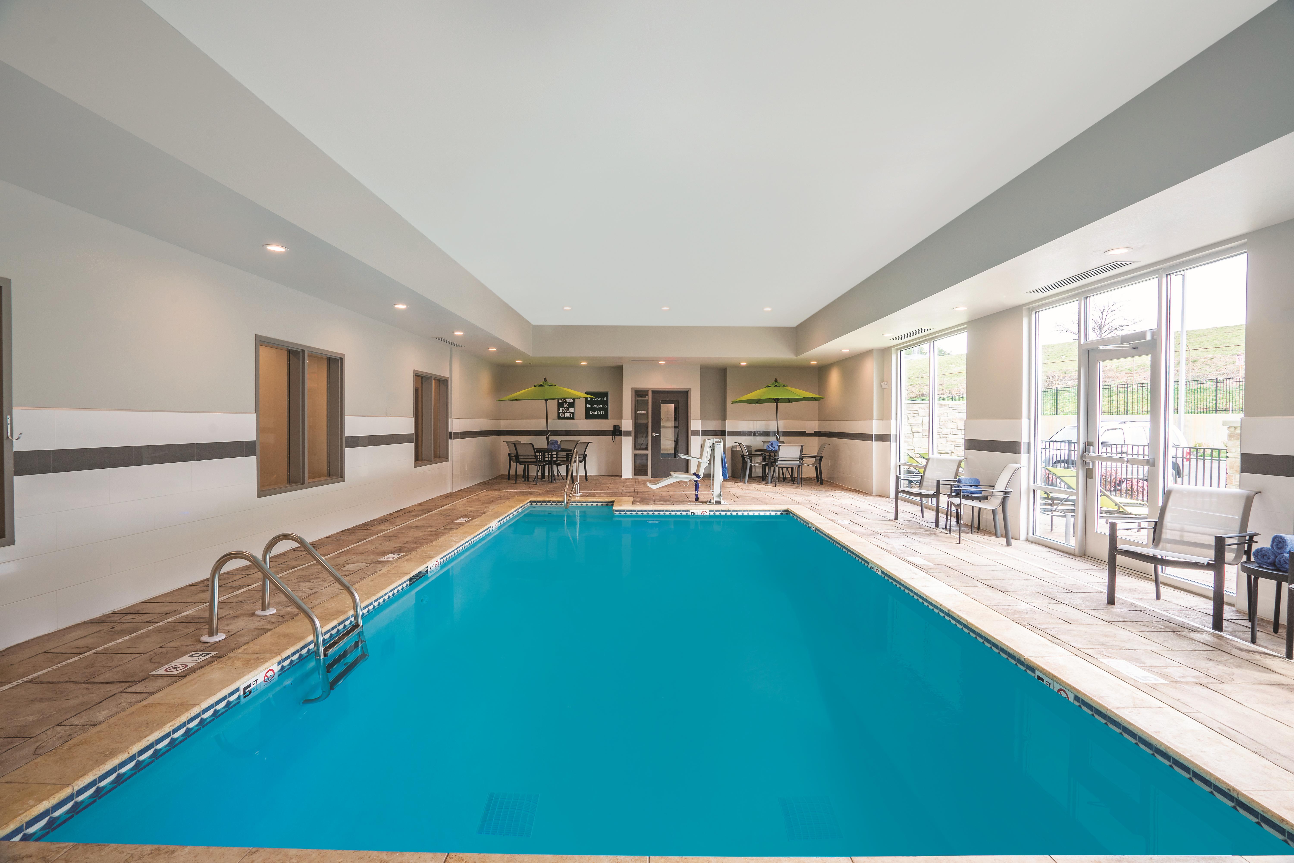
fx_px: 575
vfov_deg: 73.7
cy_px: 432
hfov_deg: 96.7
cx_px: 647
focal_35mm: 16
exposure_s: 1/6
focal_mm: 16
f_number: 11
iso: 320
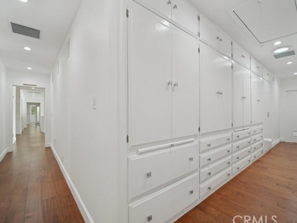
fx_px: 137
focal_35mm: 16
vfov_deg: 78.1
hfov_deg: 94.5
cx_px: 150
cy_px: 111
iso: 200
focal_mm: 9
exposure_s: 1/15
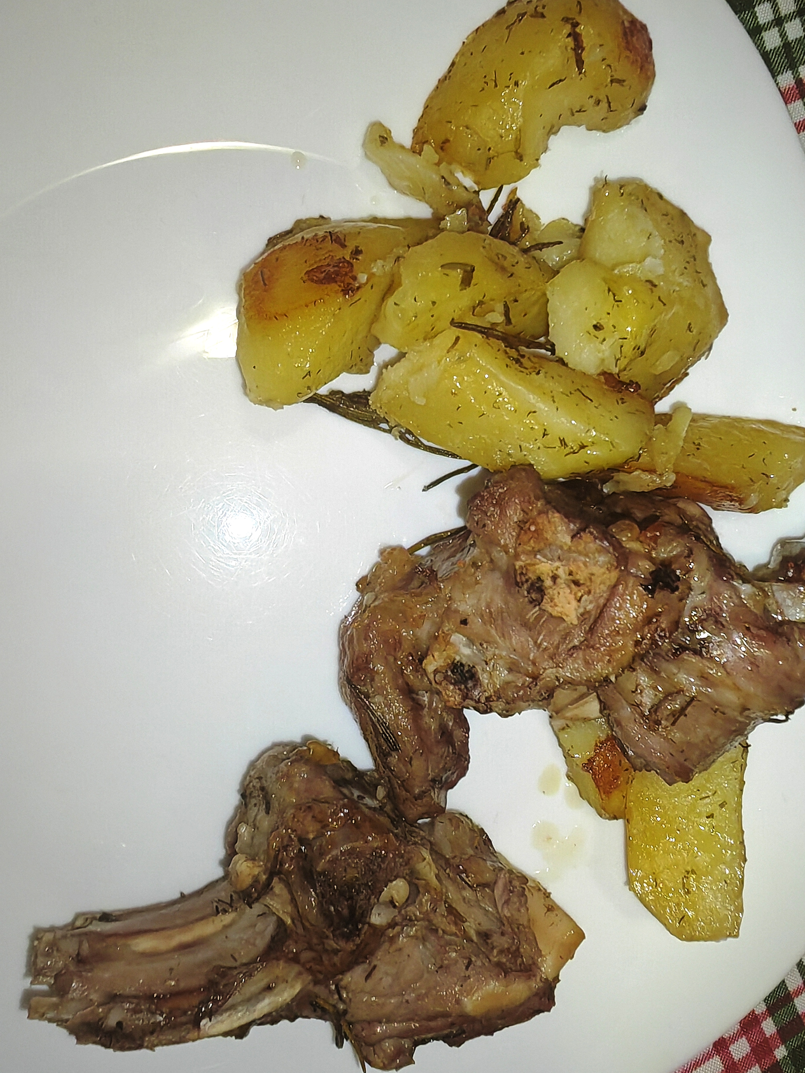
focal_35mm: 27
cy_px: 536
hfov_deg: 51.4
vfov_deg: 65.3
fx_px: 837
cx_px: 402
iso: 400
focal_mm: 1.82
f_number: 2
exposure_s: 1/51
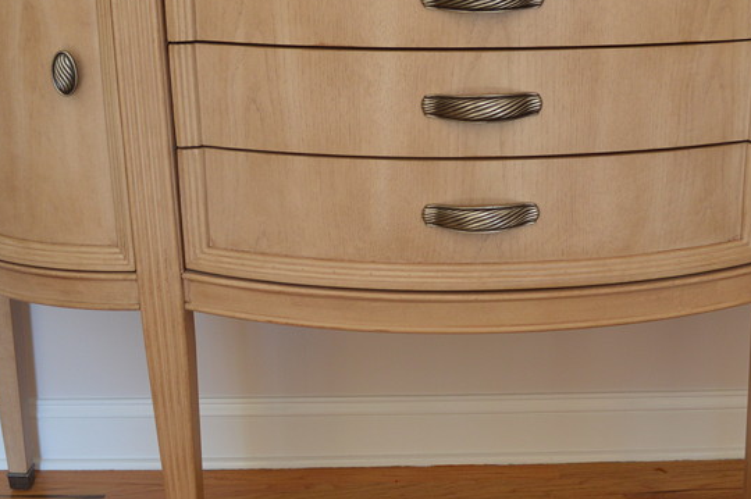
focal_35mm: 50
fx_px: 1042
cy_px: 208
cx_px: 463
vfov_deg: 26.9
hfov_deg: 39.4
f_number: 4
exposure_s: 1/60
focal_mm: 18
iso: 400
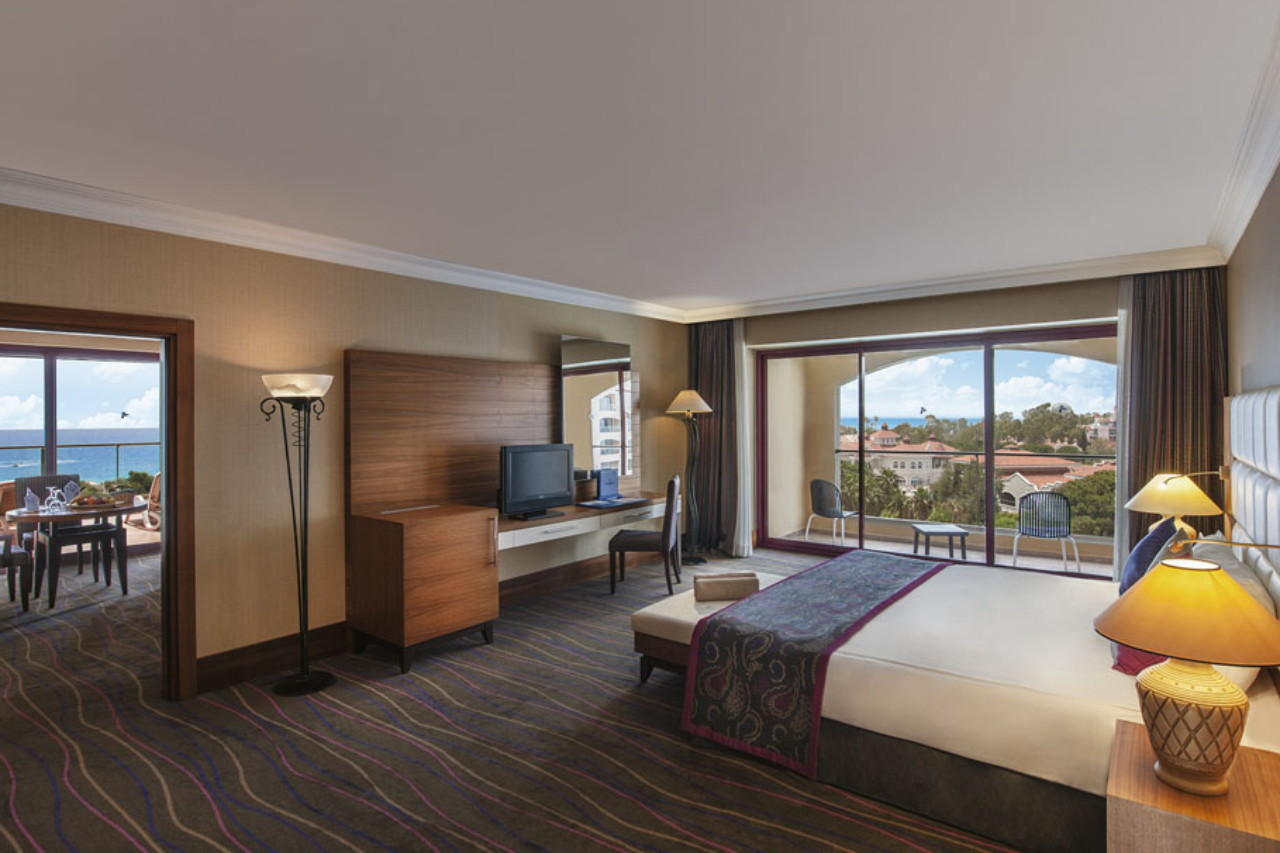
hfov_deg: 86.8
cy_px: 419
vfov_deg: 64.6
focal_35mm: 19
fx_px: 676
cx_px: 672
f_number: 10
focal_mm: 18
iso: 100
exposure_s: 1.6
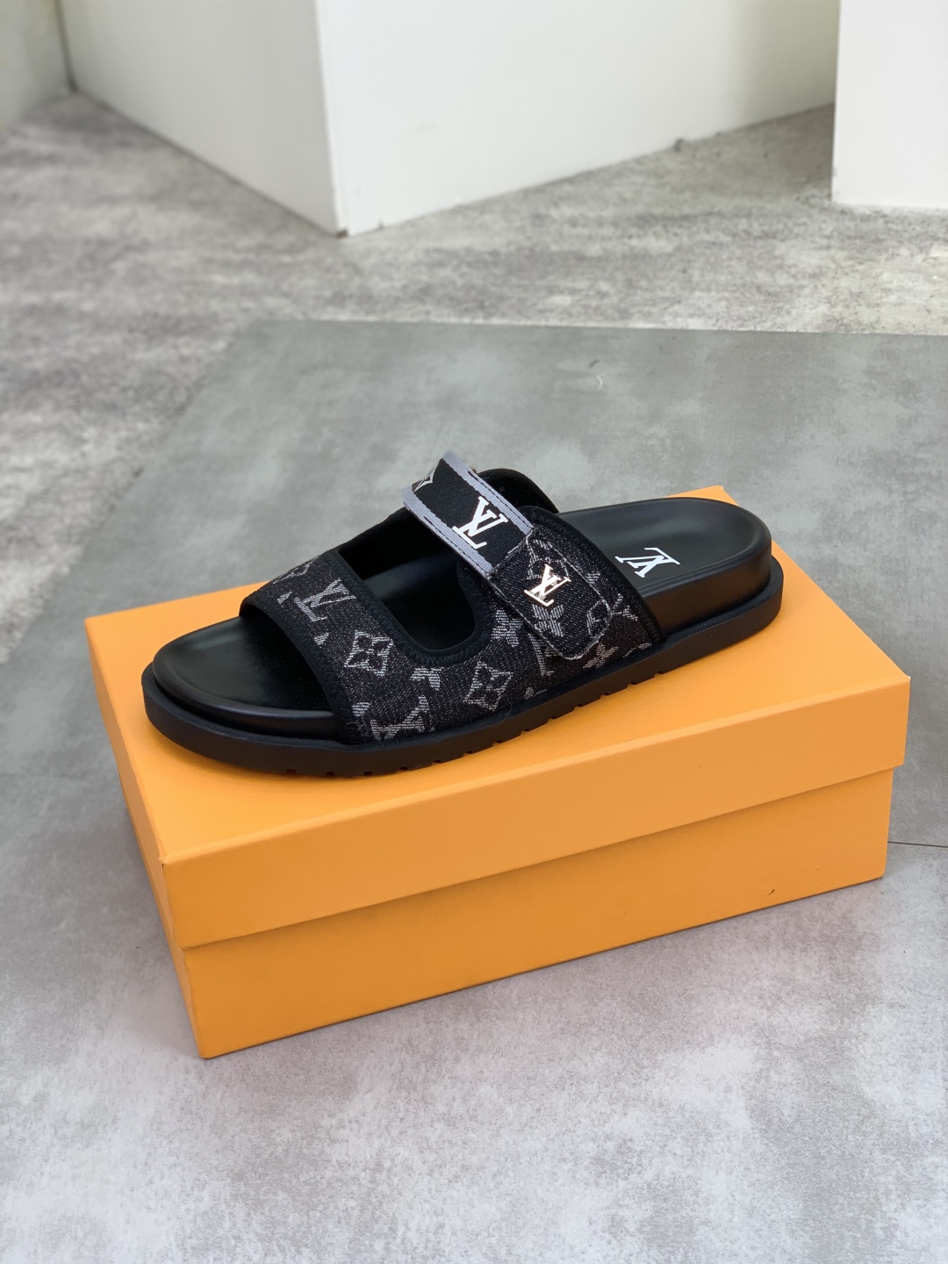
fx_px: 1899
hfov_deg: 28.0
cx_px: 474
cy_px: 632
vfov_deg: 36.8
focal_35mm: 52
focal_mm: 6
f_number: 2.4
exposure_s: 1/100
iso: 25
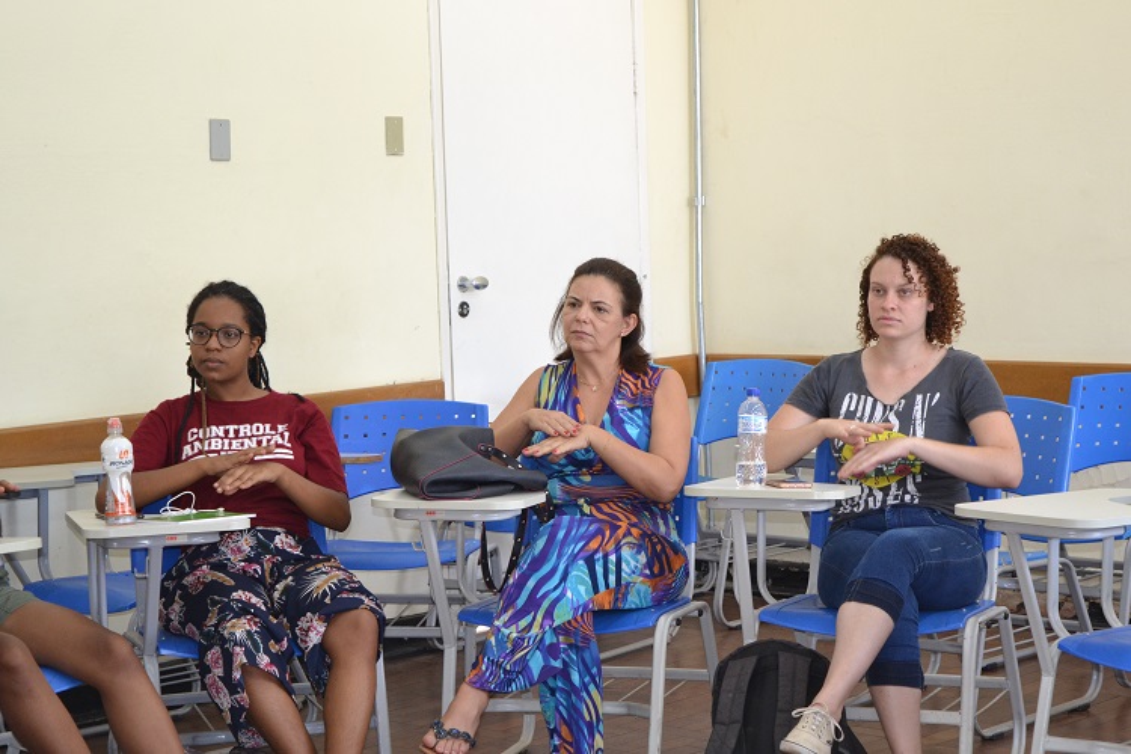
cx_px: 566
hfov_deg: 24.6
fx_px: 2592
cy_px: 377
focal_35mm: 82
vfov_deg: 16.6
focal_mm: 55
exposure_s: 1/60
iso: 1100
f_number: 5.6
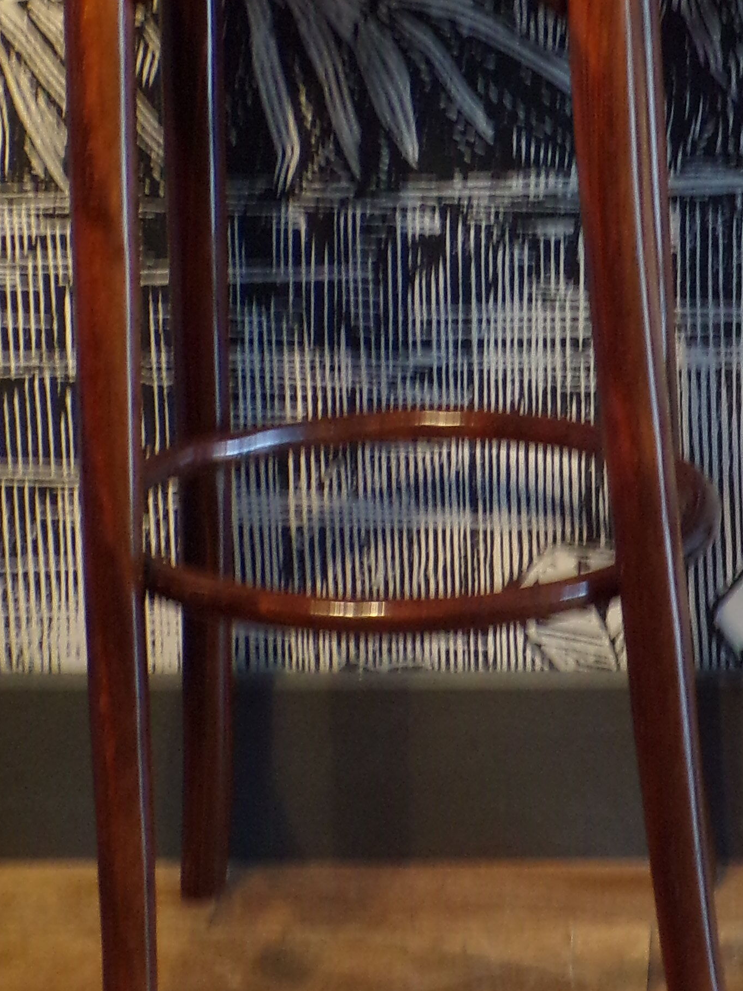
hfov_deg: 15.3
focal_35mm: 94
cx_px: 808
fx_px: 2691
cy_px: 251
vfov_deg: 20.7
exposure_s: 1/17
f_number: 3.3
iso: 240
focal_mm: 6.6
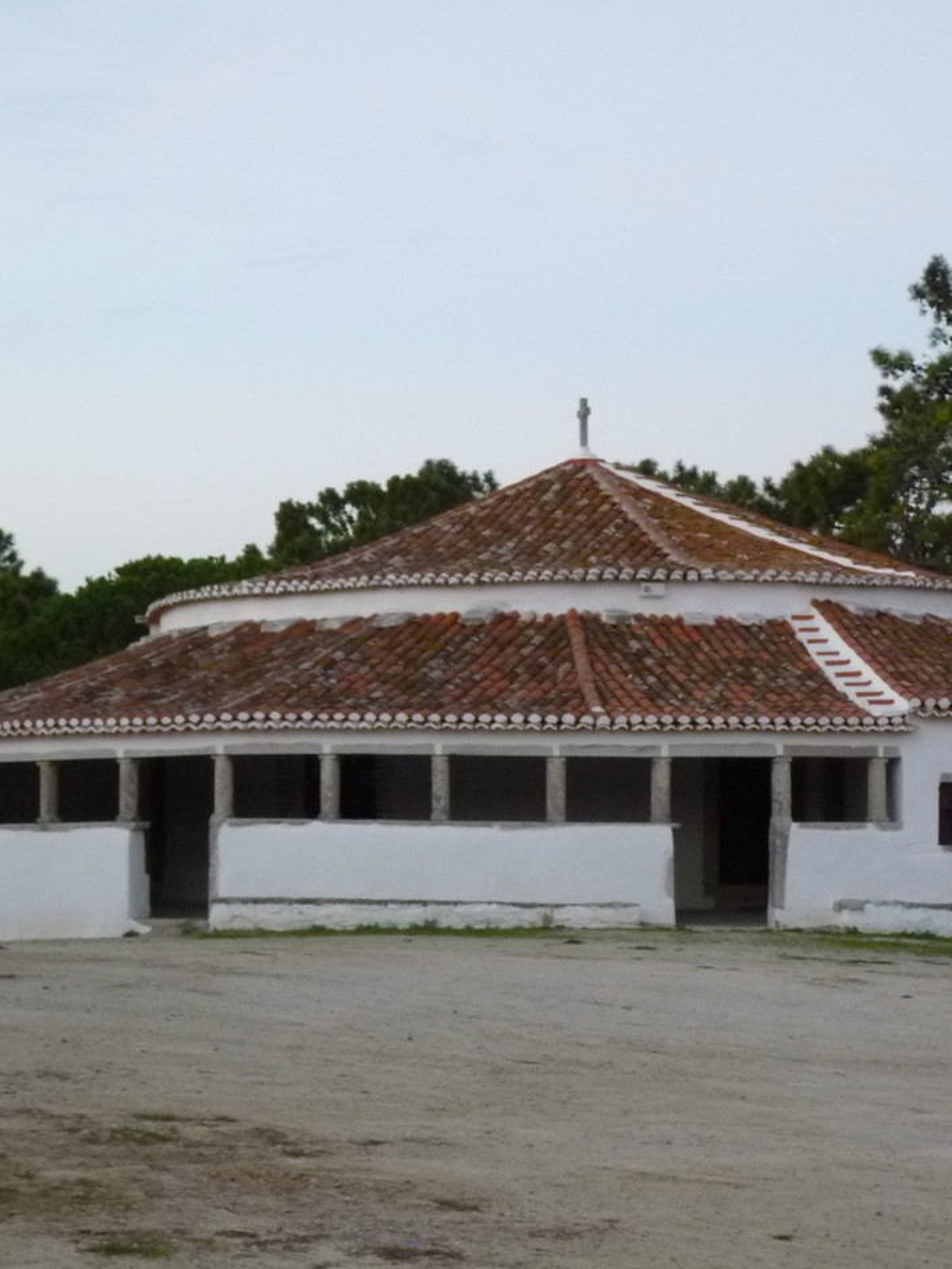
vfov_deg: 26.3
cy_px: 635
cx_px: 600
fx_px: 2712
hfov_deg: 19.9
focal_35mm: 74
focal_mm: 9.8
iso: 400
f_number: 3.2
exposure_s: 1/30
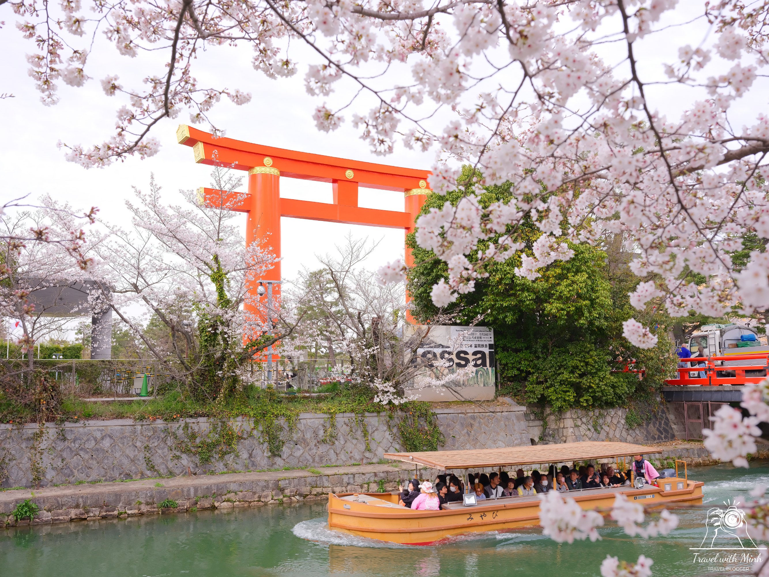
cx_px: 384
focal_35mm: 36
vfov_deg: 39.7
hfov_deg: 51.4
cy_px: 288
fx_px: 800
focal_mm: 45
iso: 500
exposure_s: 1/200
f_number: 8
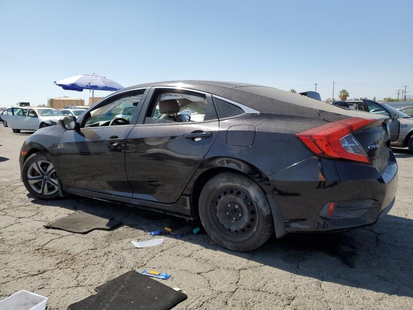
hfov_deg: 67.3
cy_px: 155
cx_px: 206
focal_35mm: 26
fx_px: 310
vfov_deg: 53.1
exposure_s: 1/3333
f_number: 1.5
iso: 50
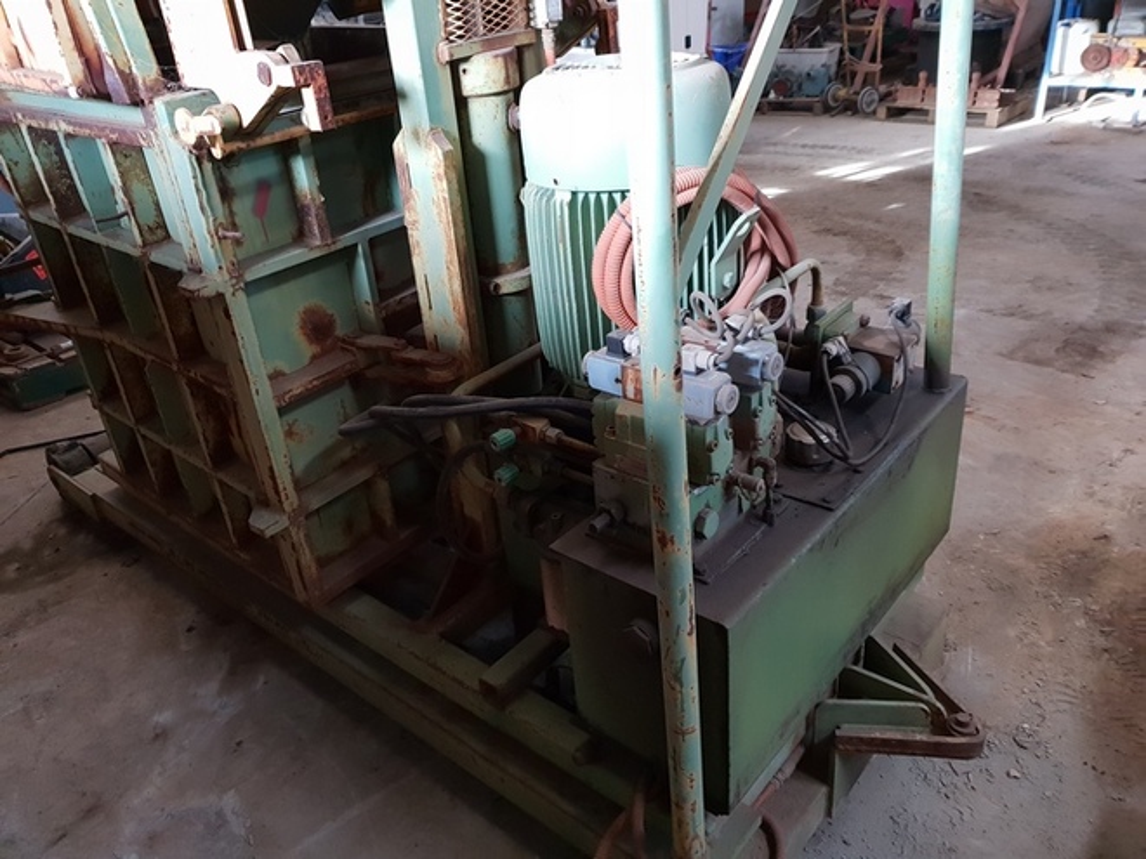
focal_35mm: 26
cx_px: 573
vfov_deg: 53.1
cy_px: 430
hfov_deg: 67.3
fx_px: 861
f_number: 1.5
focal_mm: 4.3
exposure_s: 1/32
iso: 250
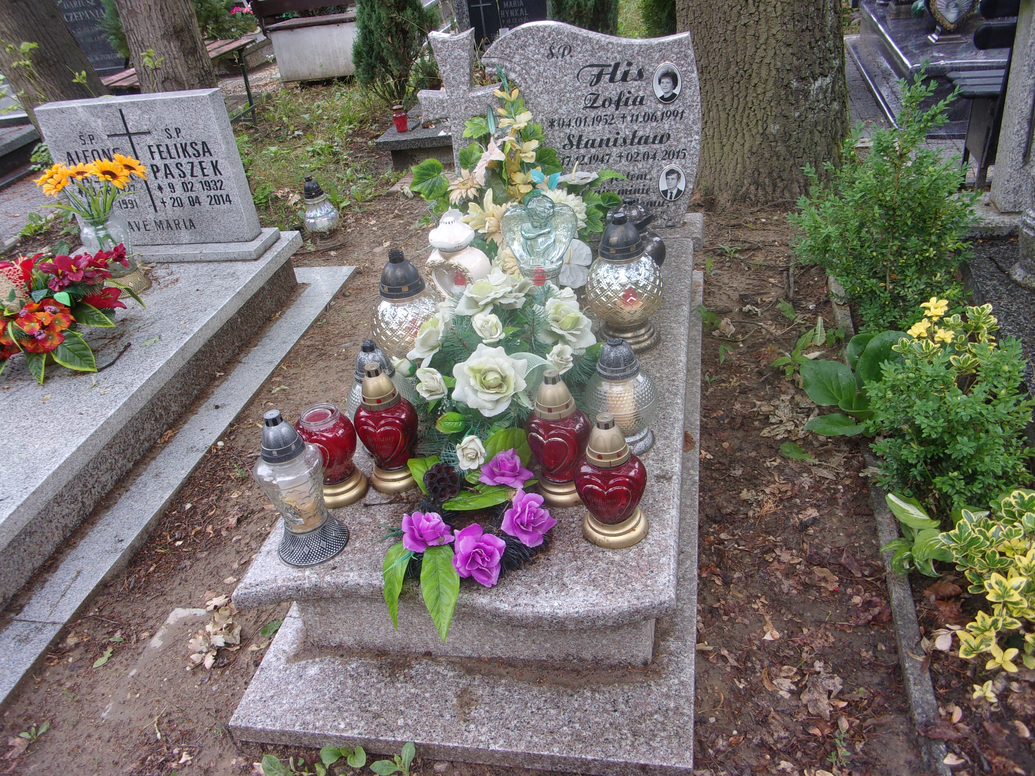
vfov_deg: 49.7
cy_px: 388
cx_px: 518
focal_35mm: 28
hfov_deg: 63.4
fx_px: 837
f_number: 3.9
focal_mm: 5.1
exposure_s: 1/40
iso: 80
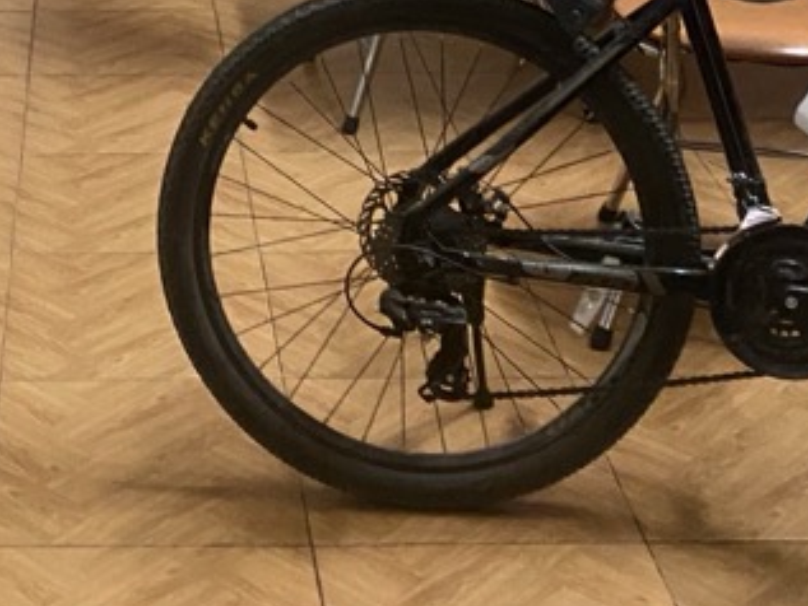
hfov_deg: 22.5
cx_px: 31
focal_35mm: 84
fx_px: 1961
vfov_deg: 16.3
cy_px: -255
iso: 400
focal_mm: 4.25
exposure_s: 1/25
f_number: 1.8
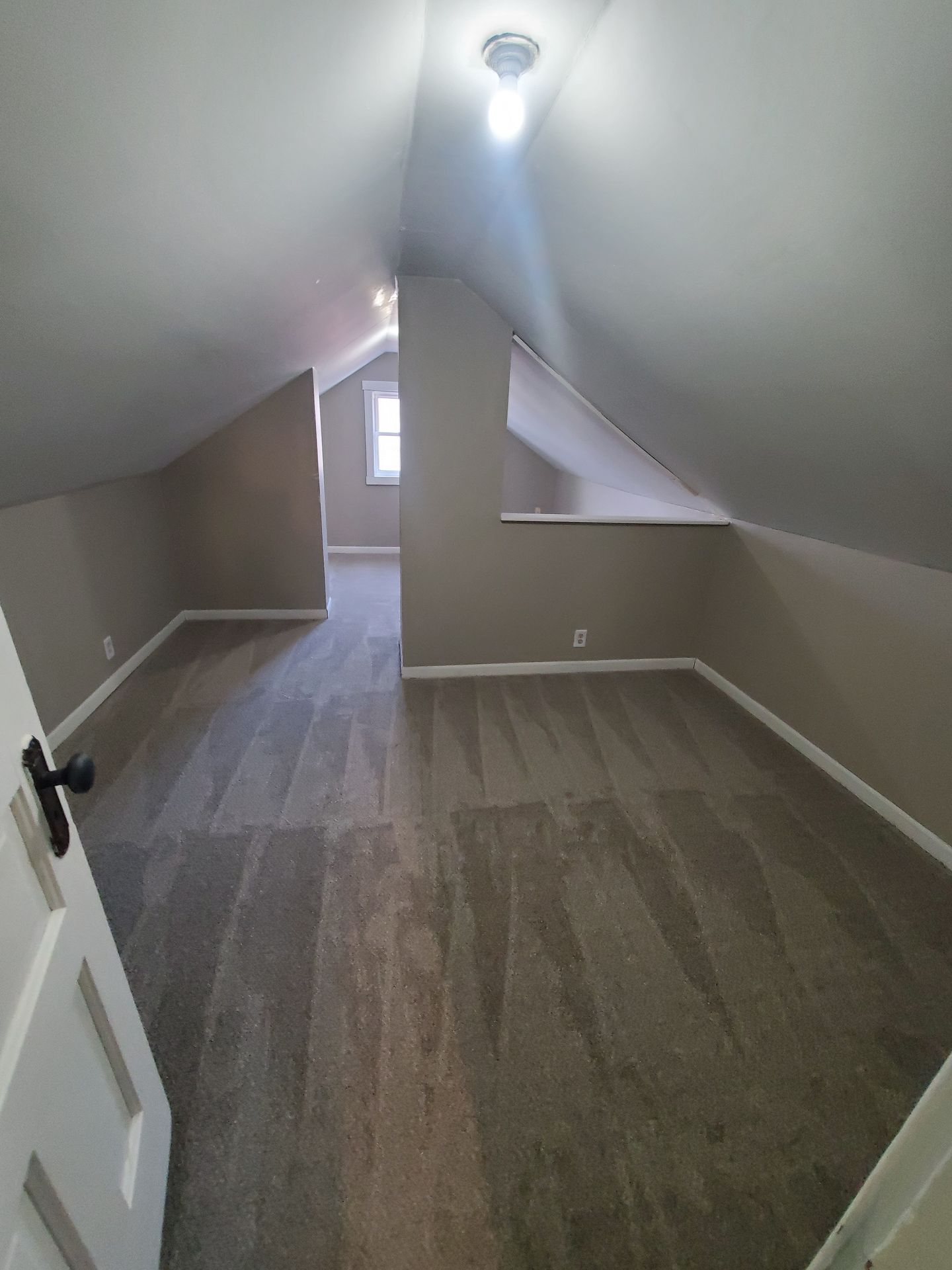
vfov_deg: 106.2
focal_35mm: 13
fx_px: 477
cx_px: 476
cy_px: 635
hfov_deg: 89.9
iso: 400
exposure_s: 1/40
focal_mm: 1.8
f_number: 2.2
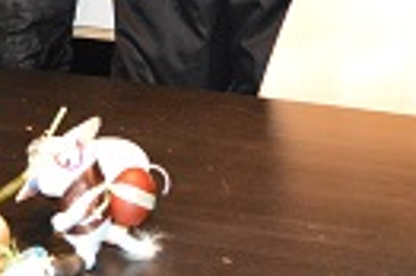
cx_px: 248
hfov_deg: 11.8
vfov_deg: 7.6
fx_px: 2008
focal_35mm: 174
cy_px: -244
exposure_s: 1/60
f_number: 4
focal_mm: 28
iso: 2800
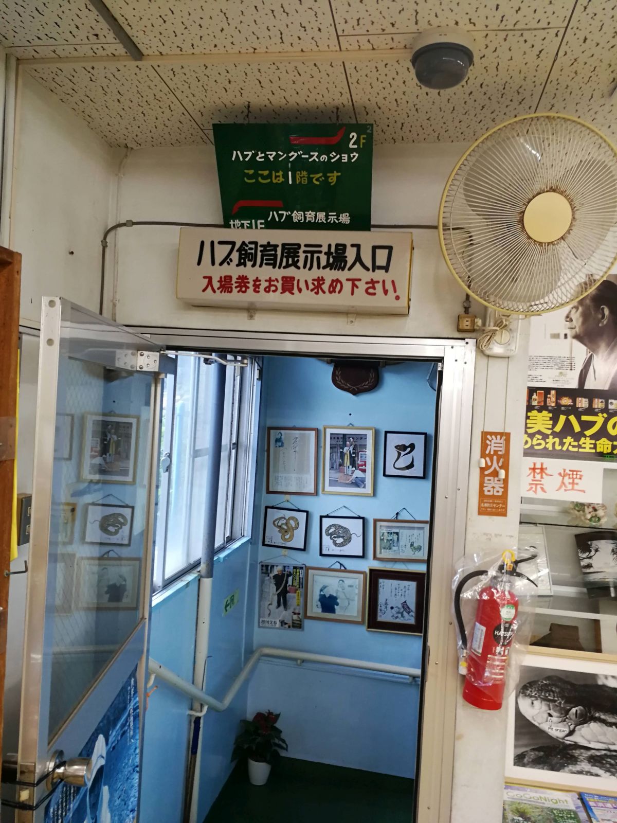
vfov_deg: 65.3
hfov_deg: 51.4
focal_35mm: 27
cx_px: 308
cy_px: 412
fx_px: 642
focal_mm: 3.95
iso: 160
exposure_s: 1/40
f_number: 2.2
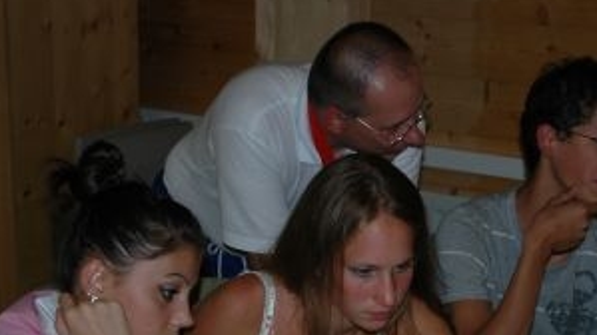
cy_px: 254
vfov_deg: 16.0
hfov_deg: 28.1
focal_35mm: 75
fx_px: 1187
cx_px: 381
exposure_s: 1/60
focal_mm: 26
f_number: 4
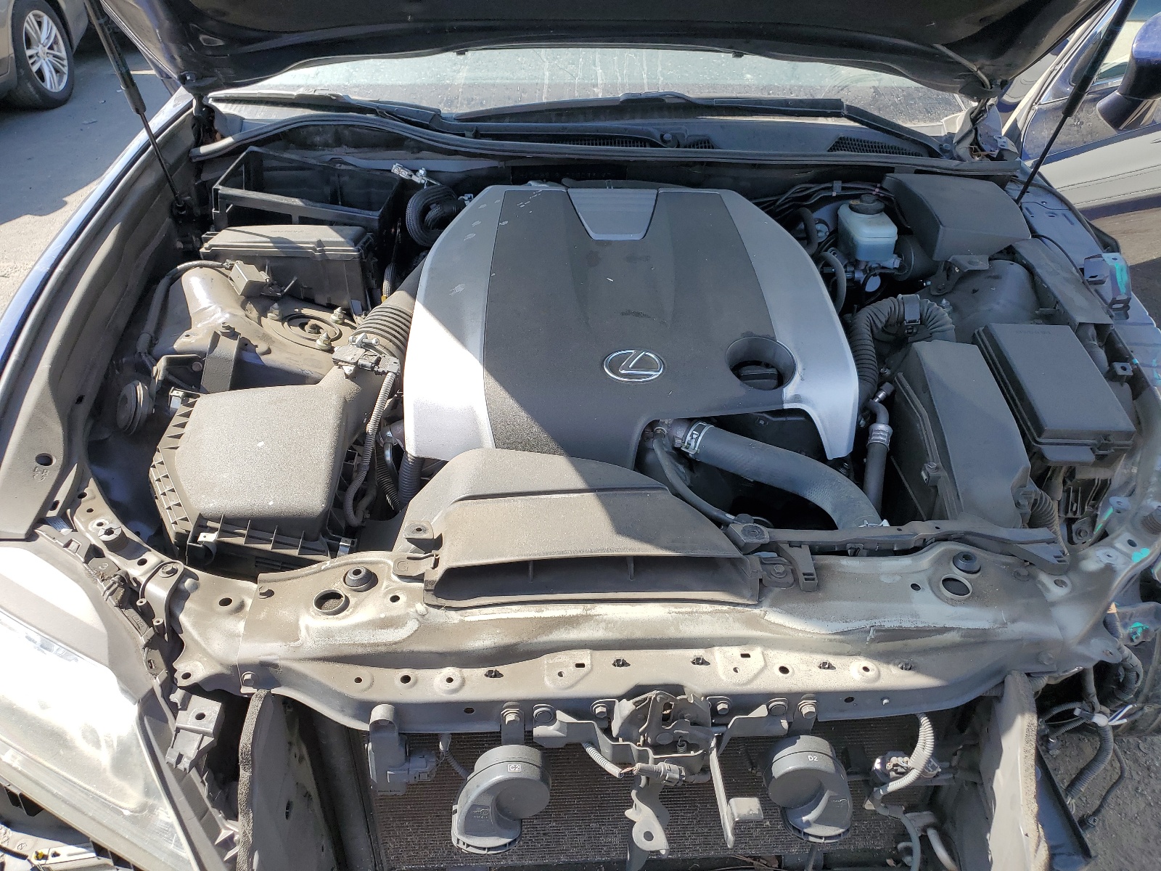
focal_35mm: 26
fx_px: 872
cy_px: 436
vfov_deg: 53.1
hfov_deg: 67.3
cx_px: 580
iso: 50
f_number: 1.5
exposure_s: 1/769
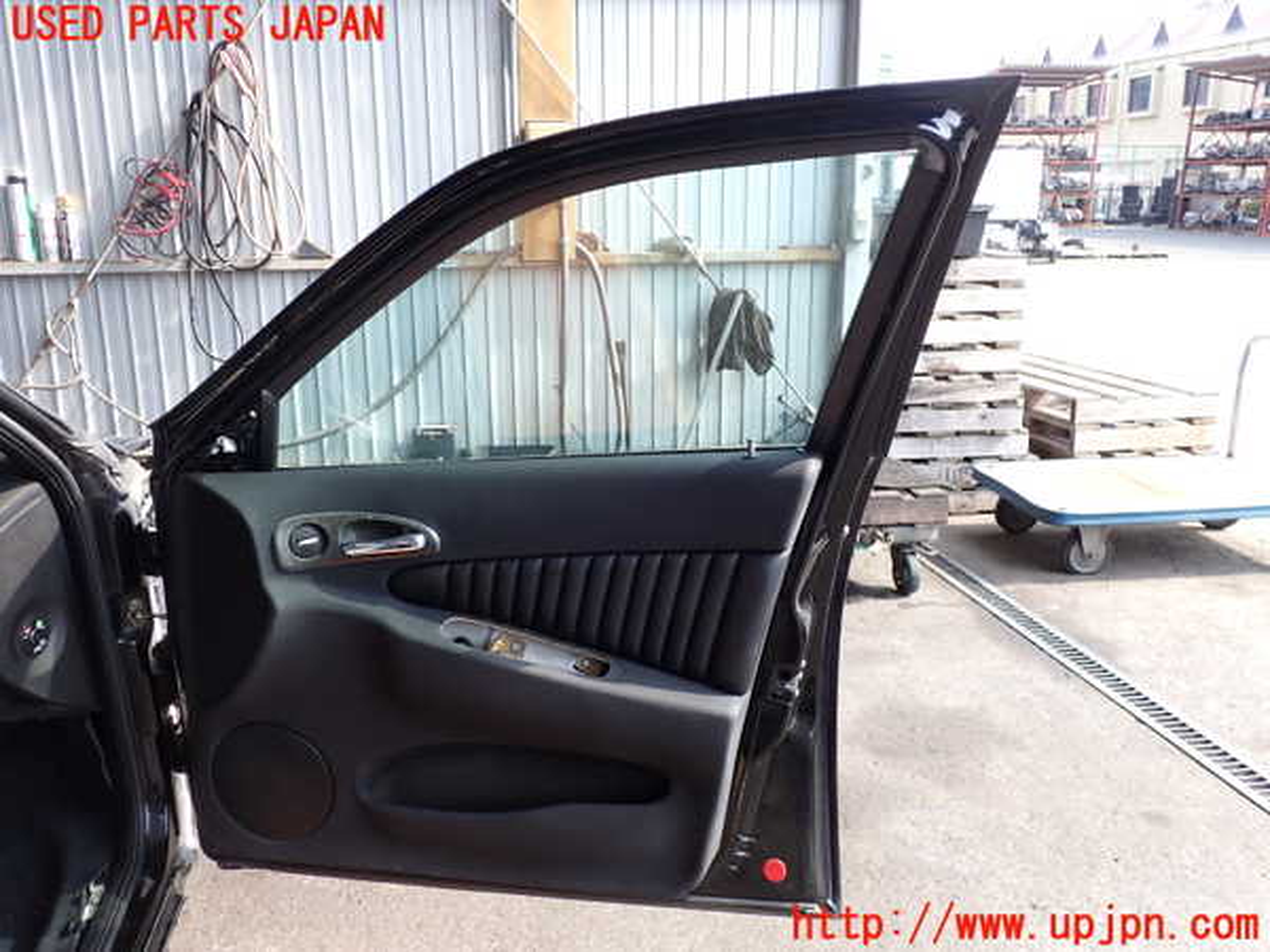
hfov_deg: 60.0
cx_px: 635
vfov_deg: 46.8
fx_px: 1101
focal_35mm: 30
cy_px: 476
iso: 100
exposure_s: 1/125
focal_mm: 5.4
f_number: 3.2
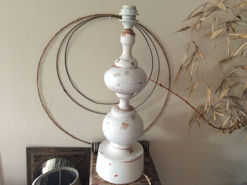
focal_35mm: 32
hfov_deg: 56.9
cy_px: 92
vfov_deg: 44.1
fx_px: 228
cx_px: 124
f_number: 2.4
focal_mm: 3.3
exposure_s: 1/25
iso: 160
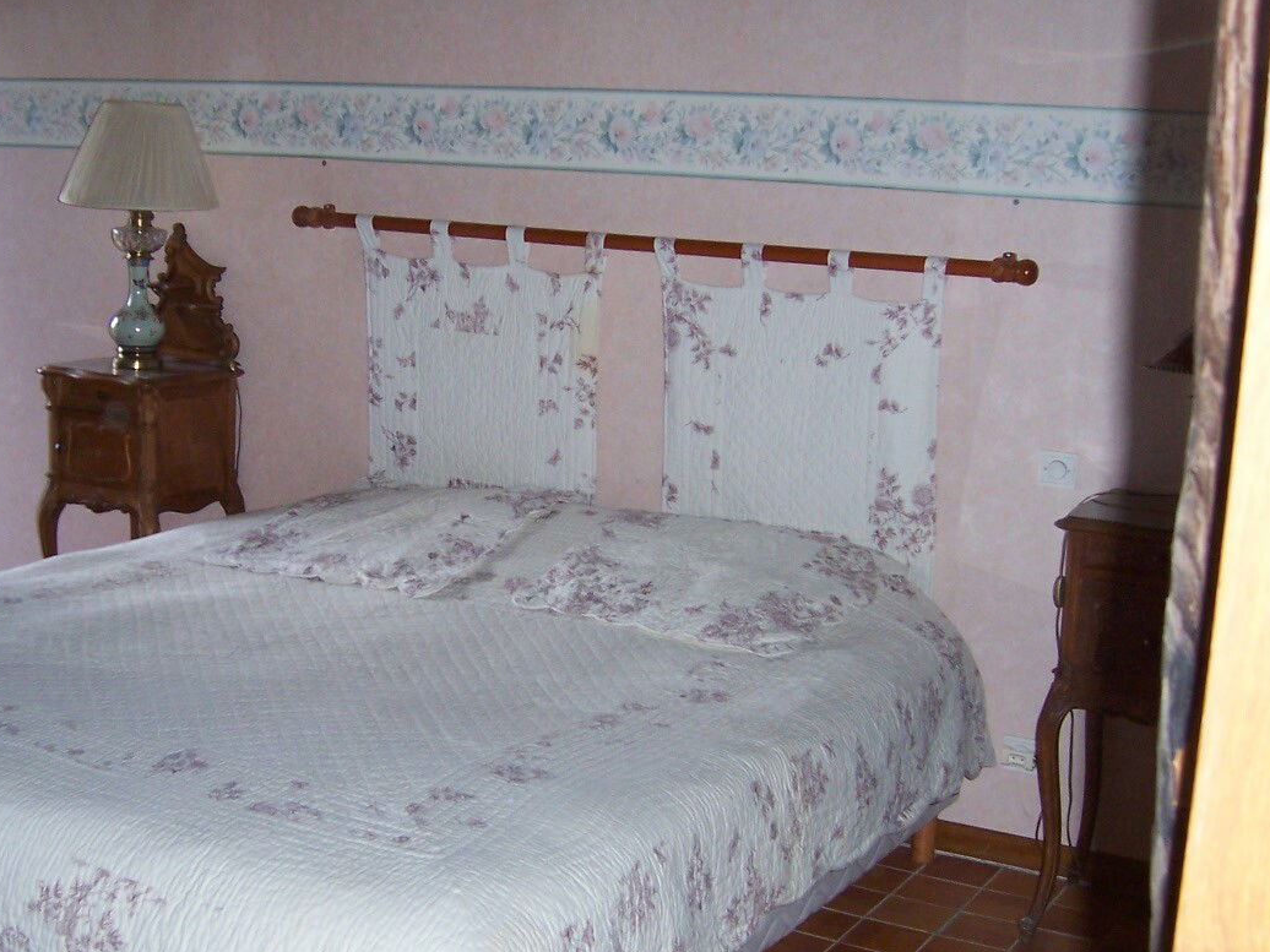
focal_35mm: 52
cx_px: 430
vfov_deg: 28.0
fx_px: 1908
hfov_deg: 36.5
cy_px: 505
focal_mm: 6
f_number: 3
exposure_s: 1/60
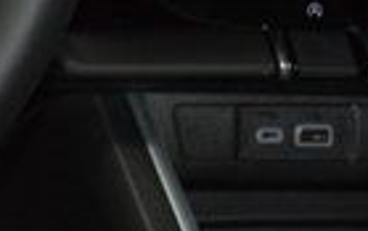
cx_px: -439
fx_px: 2398
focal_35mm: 239
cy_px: -182
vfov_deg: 5.4
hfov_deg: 8.2
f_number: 4
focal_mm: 34
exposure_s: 1/50
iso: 2800
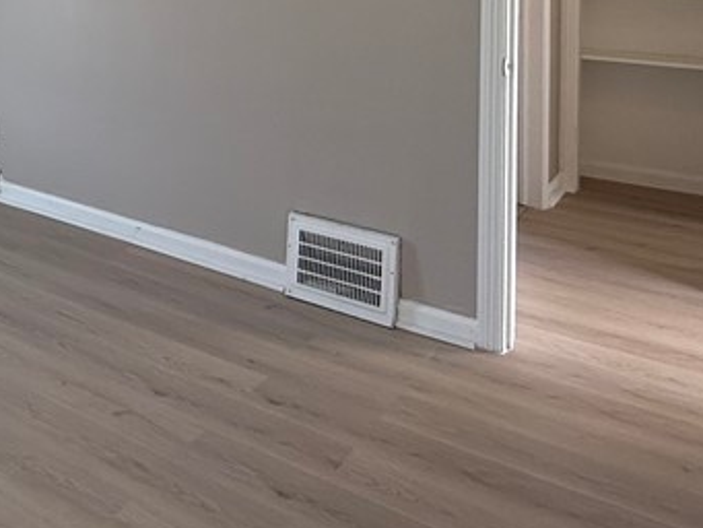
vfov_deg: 30.7
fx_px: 853
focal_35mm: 42
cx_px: 23
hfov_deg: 40.1
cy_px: -54
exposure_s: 1/120
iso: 160
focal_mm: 2.22
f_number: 2.2
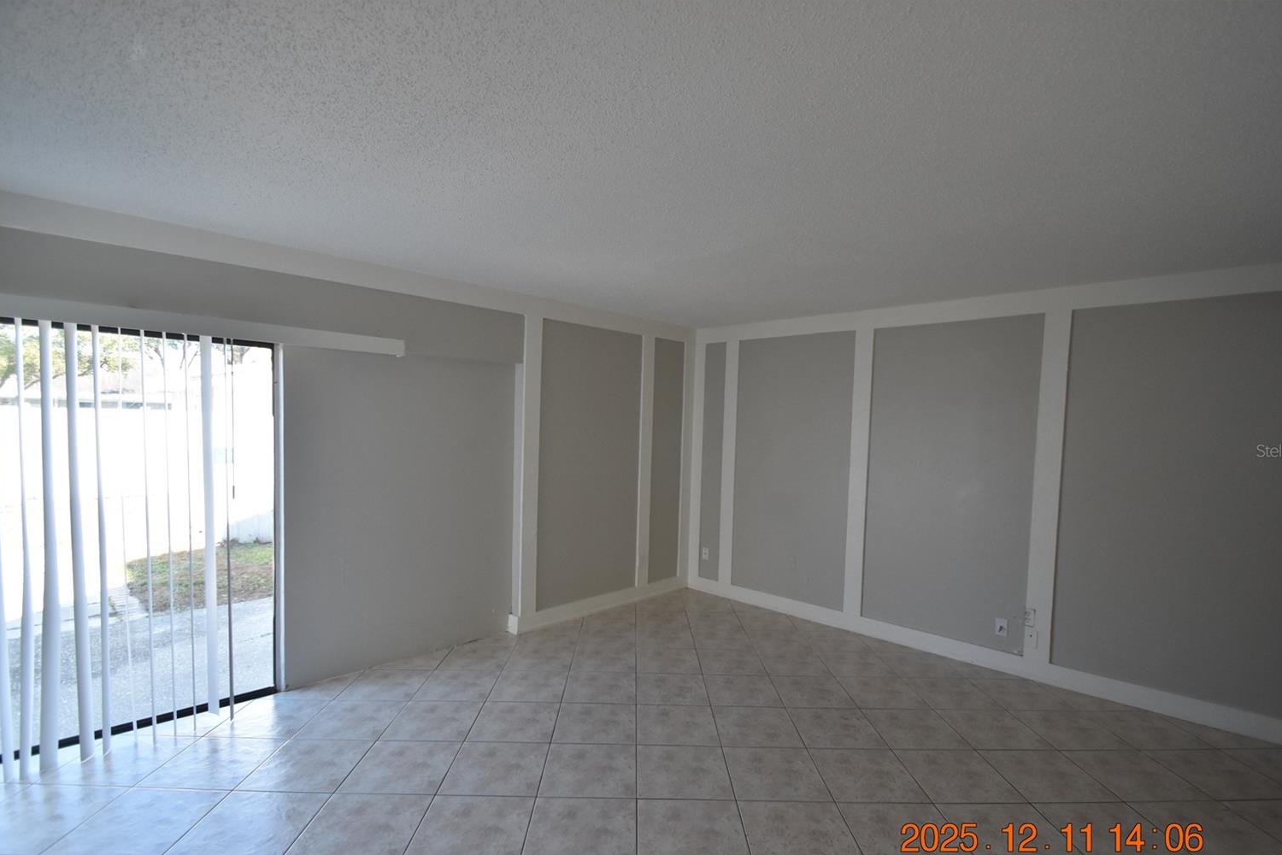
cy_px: 451
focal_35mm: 16
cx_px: 649
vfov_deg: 73.7
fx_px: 570
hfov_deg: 96.7
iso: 800
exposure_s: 1/500
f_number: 3.5
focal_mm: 10
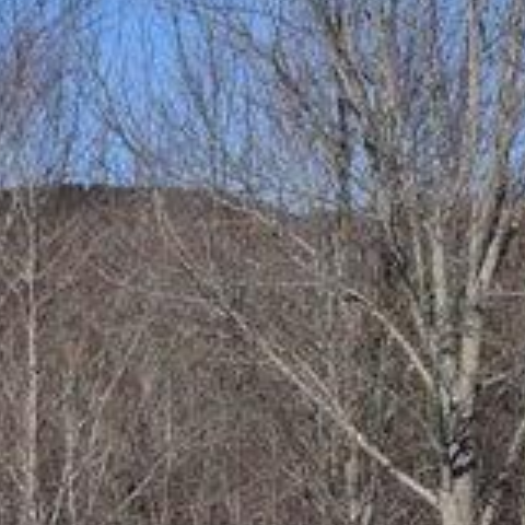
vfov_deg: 7.8
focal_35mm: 222
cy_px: 765
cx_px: 522
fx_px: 3801
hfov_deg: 7.9
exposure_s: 1/640
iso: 200
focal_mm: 29
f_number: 13
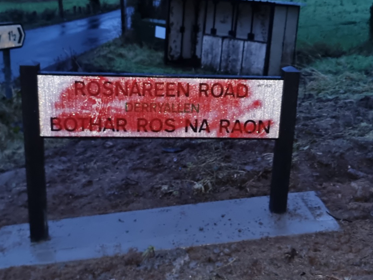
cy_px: 97
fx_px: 442
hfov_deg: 45.8
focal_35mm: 41
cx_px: 184
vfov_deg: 34.9
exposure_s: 1/13
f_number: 1.8
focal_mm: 6.7
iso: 1250
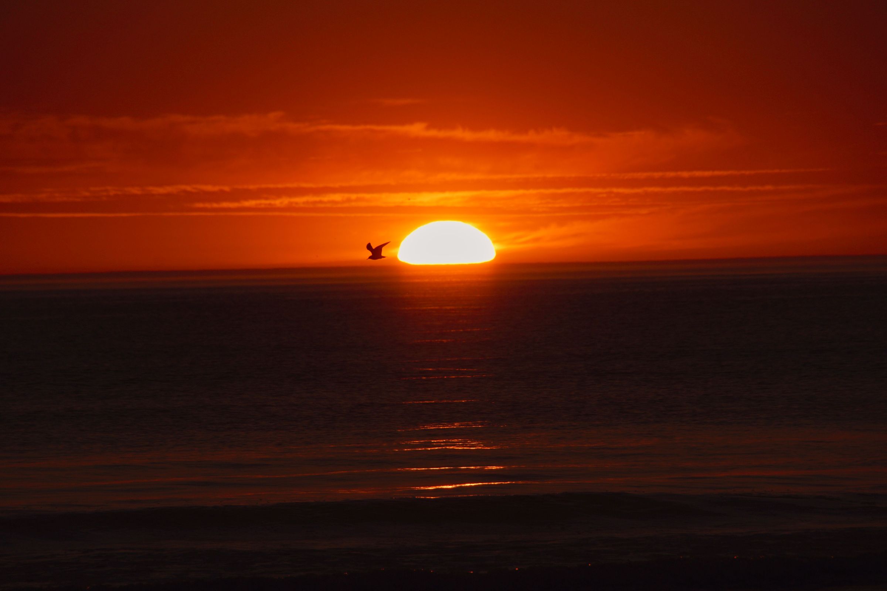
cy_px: 296
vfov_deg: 3.1
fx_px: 11087
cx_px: 444
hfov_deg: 4.6
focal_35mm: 450
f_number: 11
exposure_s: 1/1600
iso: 100
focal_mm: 300
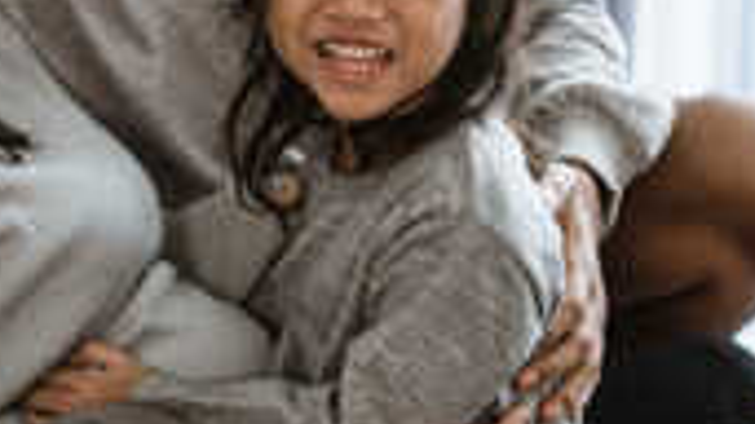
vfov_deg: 12.2
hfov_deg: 21.8
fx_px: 1961
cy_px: 38
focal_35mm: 98
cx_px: 353
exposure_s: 1/200
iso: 1000
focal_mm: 40
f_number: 2
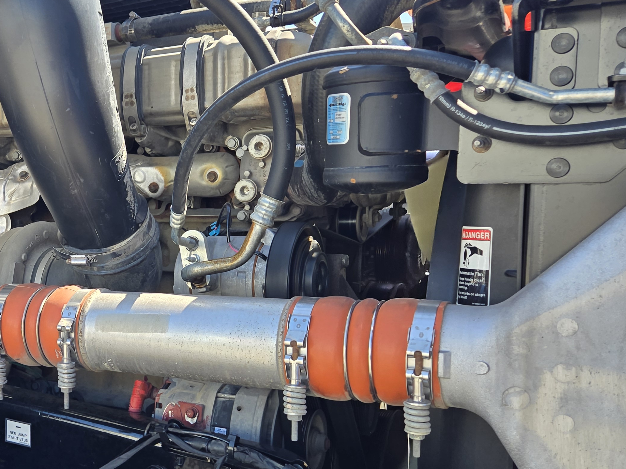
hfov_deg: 39.7
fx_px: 796
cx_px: 59
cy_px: 287
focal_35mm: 44
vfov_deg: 32.7
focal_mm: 5.4
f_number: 1.8
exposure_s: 1/426
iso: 25
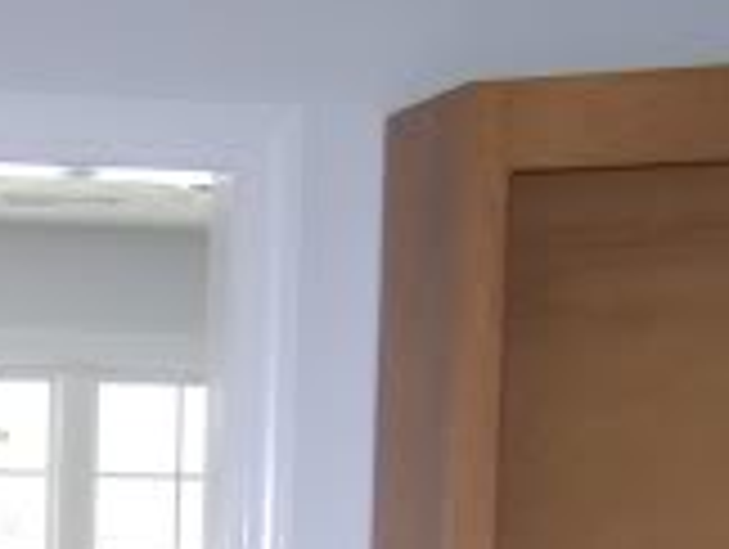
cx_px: -99
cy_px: 1076
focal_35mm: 150
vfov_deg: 9.3
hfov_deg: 12.9
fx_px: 3164
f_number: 2.8
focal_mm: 6.3
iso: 140
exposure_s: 1/60
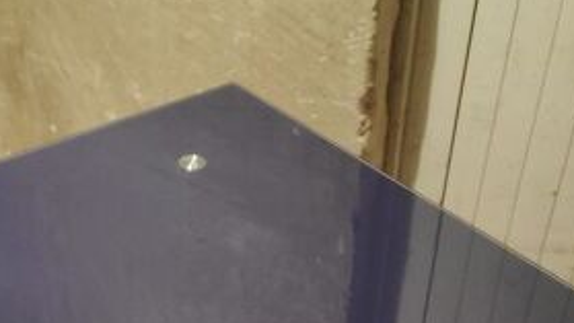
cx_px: 307
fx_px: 761
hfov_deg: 41.3
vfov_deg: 18.6
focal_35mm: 50
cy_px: 580
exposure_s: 1/25
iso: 1656
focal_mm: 3.94
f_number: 1.9
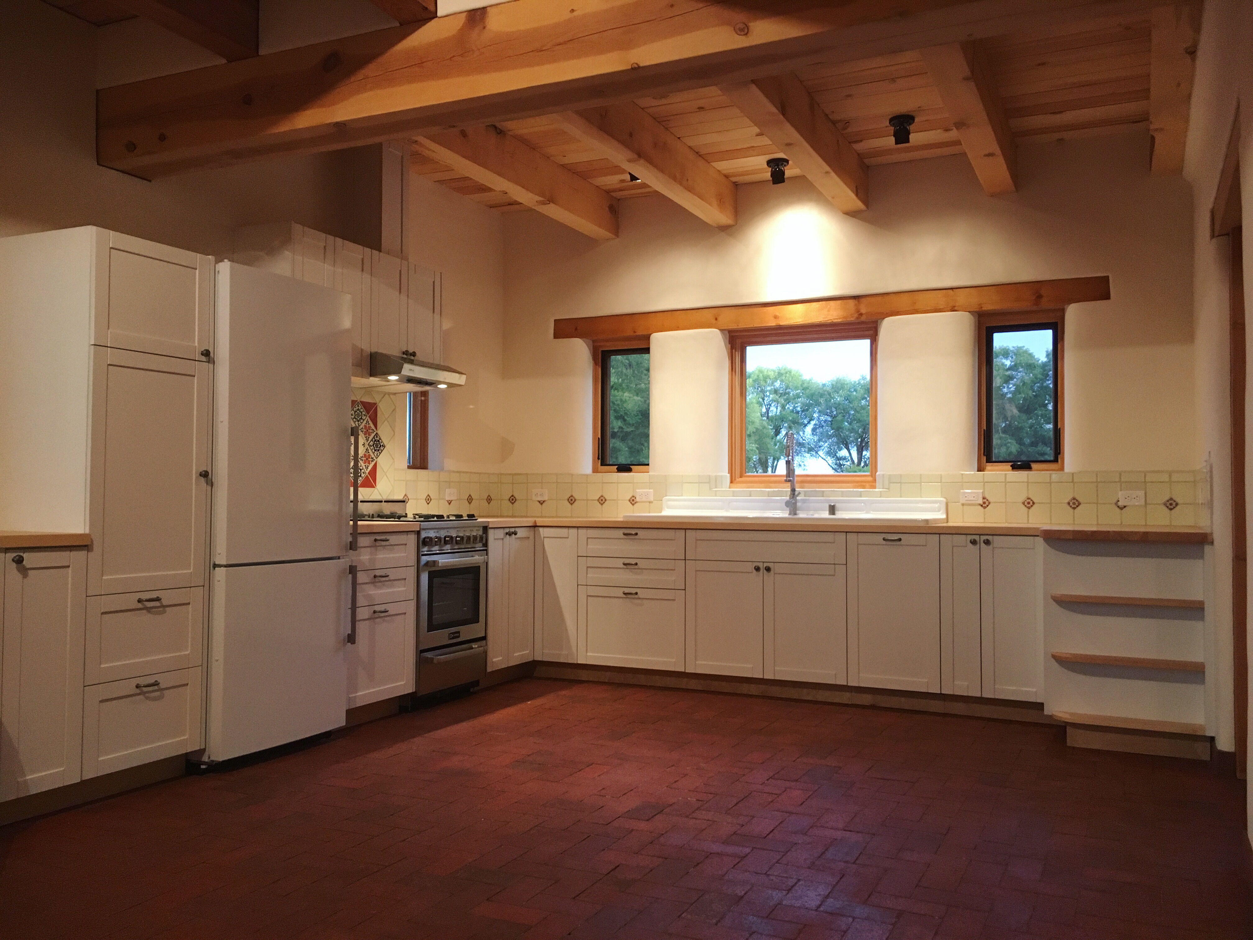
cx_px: 626
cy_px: 470
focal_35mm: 29
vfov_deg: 48.2
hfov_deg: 61.7
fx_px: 1050
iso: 125
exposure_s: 1/30
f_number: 2.2
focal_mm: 4.15
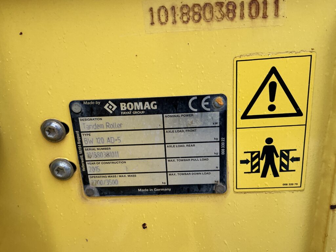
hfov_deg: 63.4
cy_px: 126
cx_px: 168
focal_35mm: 28
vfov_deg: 49.7
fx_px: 272
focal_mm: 3
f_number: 1.8
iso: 100
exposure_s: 1/60
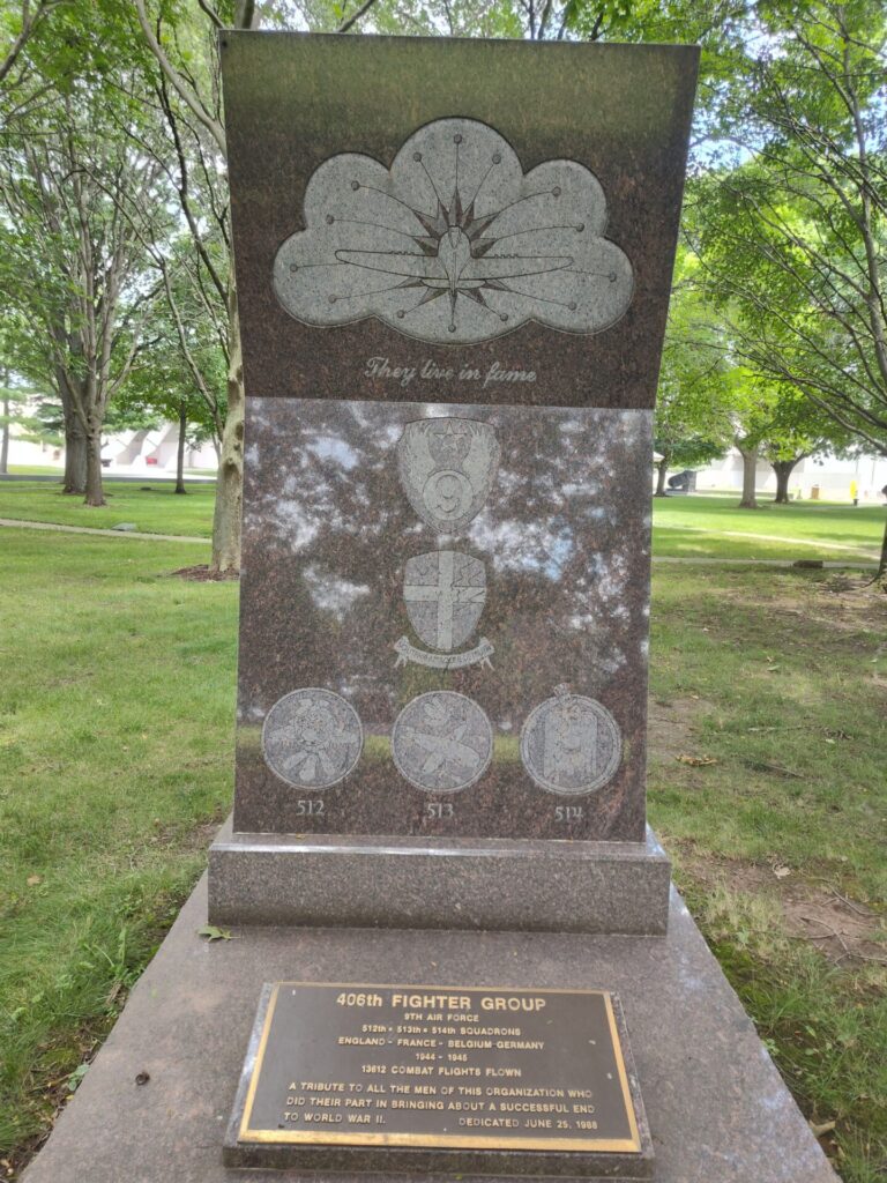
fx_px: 786
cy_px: 592
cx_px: 444
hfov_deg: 58.9
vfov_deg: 73.9
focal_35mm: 23
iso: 148
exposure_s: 1/120
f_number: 1.8
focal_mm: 5.56
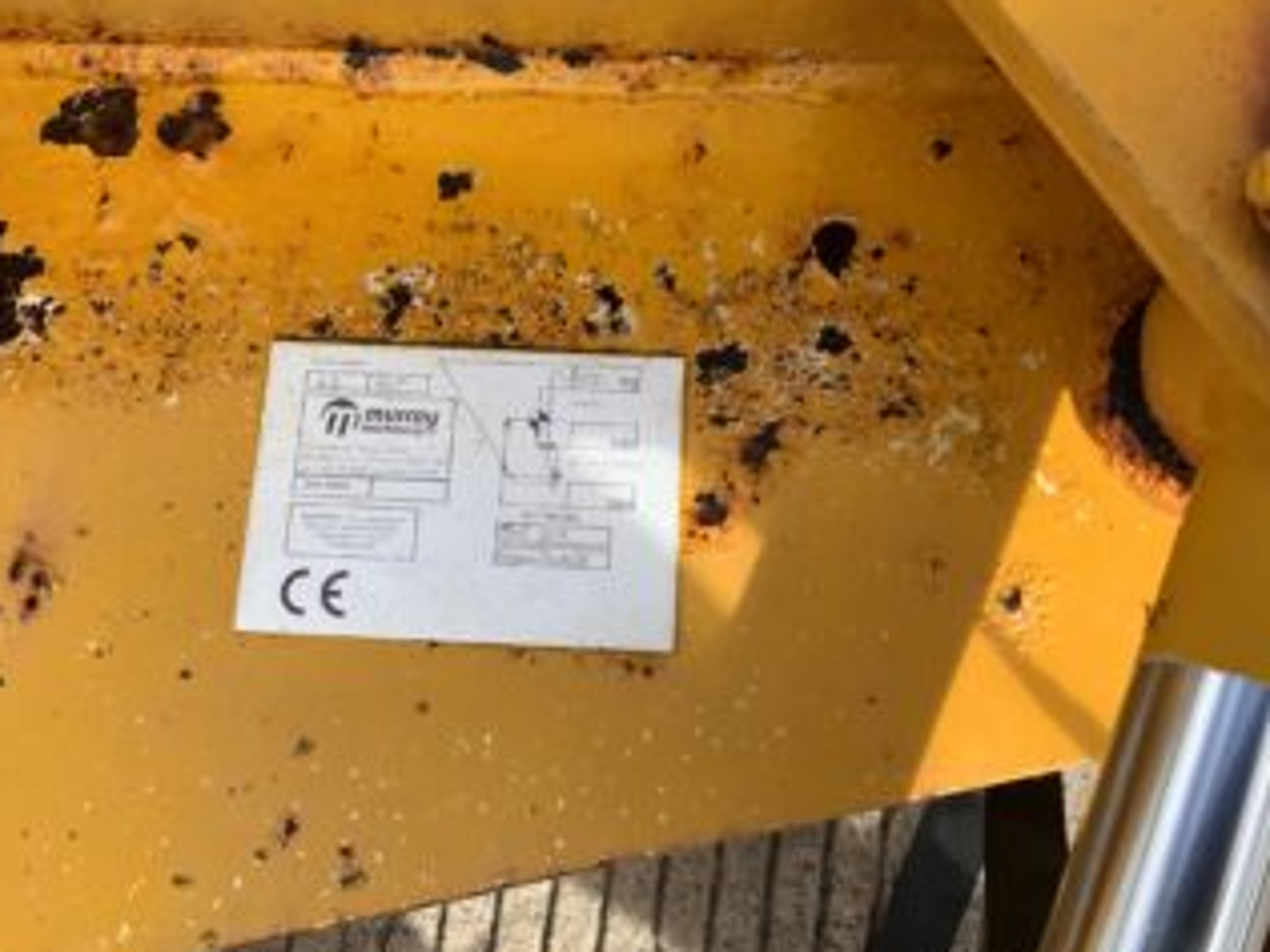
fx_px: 1211
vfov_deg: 42.9
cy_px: 462
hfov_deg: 55.3
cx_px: 583
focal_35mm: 33
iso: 16
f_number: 1.8
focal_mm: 3
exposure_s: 1/691
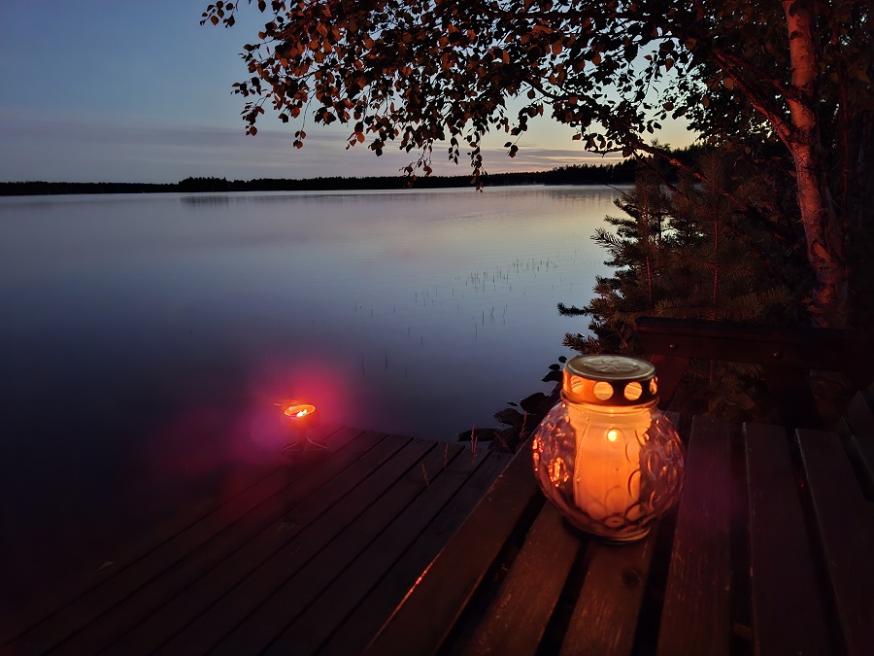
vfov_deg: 58.9
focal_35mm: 23
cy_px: 328
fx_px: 581
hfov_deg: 73.9
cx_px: 437
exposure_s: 1/8
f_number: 1.8
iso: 1250
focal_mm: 5.54
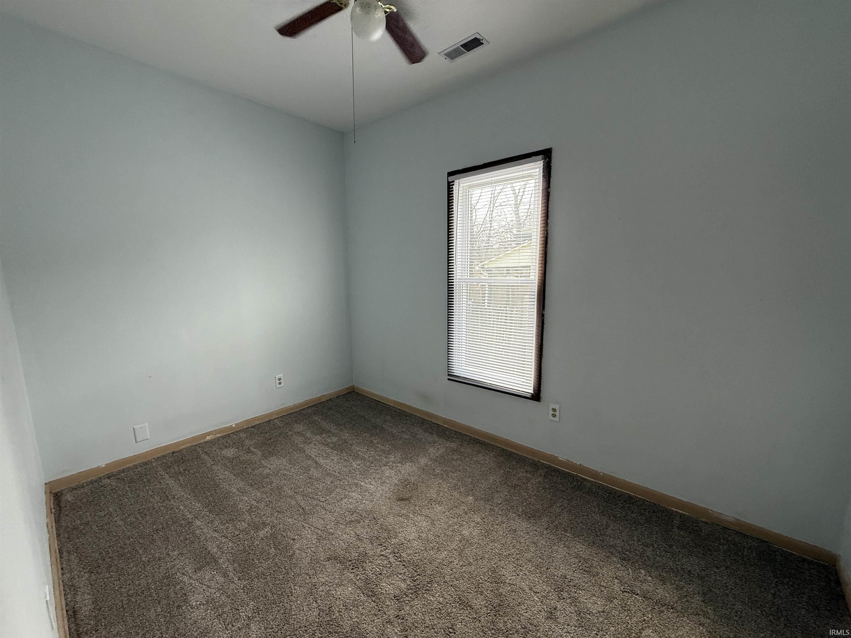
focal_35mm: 14
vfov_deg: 85.7
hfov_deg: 102.1
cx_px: 426
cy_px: 319
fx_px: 344
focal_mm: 2.22
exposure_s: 1/120
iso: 125
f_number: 2.2
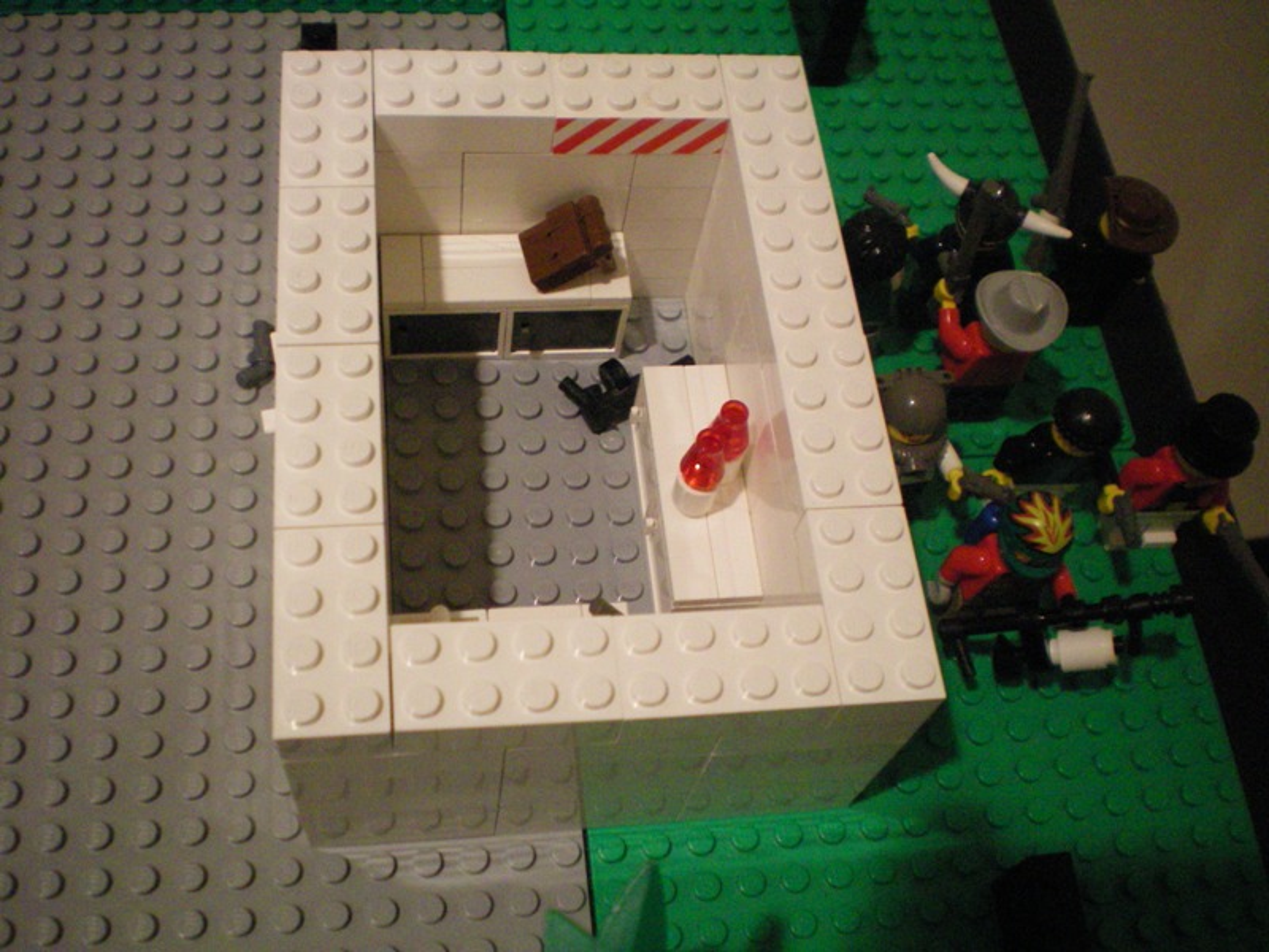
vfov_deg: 37.7
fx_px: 1393
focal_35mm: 38
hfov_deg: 49.0
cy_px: 476
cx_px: 634
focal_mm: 6.3
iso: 400
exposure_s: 1/25
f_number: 3.1
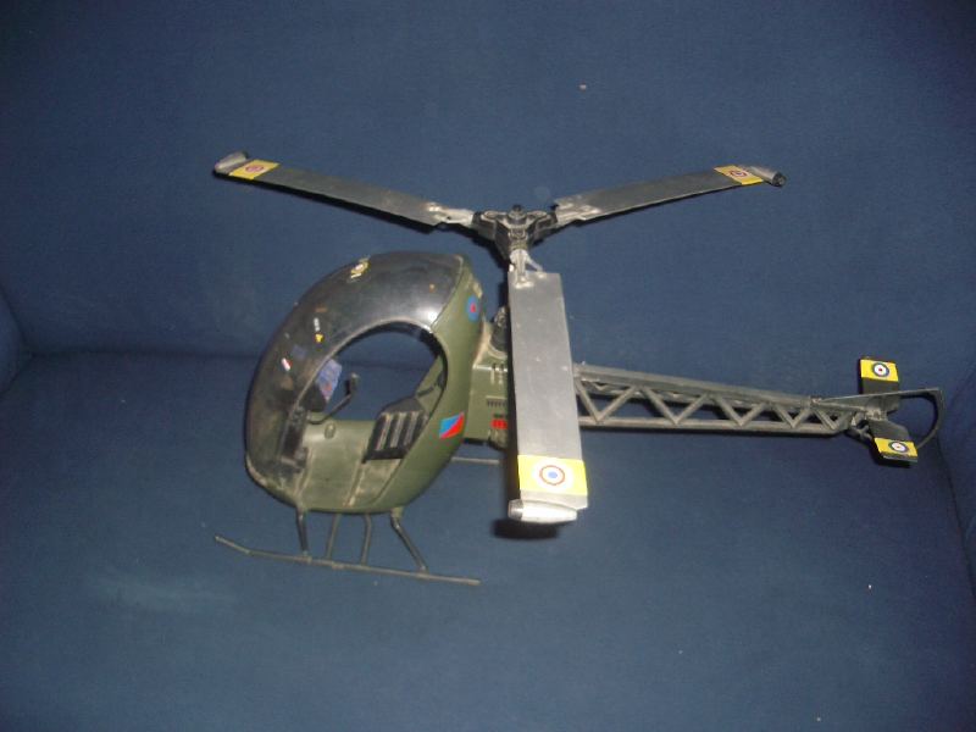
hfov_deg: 52.6
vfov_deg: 40.7
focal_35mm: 35
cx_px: 488
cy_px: 366
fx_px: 987
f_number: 2.6
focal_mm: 5.8
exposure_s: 1/60
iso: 100
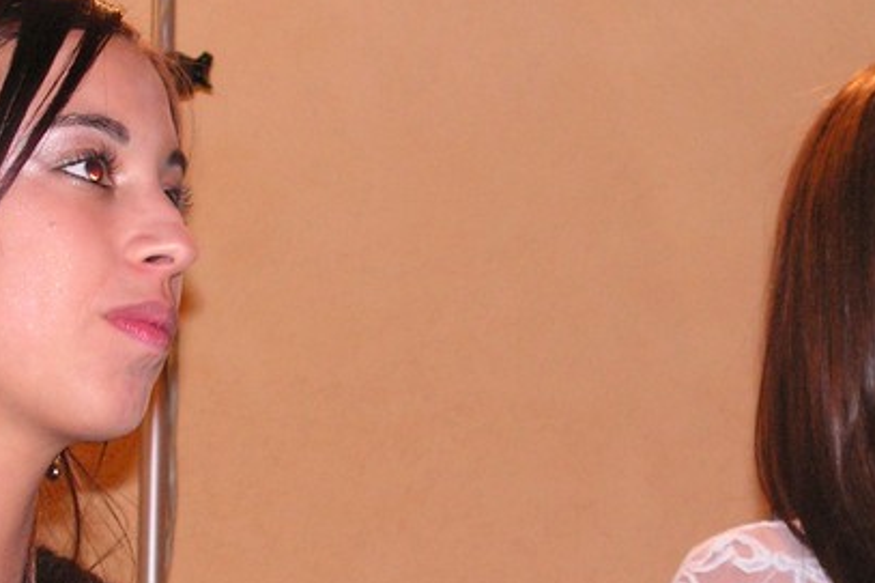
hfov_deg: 15.2
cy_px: 349
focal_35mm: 135
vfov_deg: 10.1
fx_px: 3280
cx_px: 503
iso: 200
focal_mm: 11
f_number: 3.3
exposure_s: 1/80
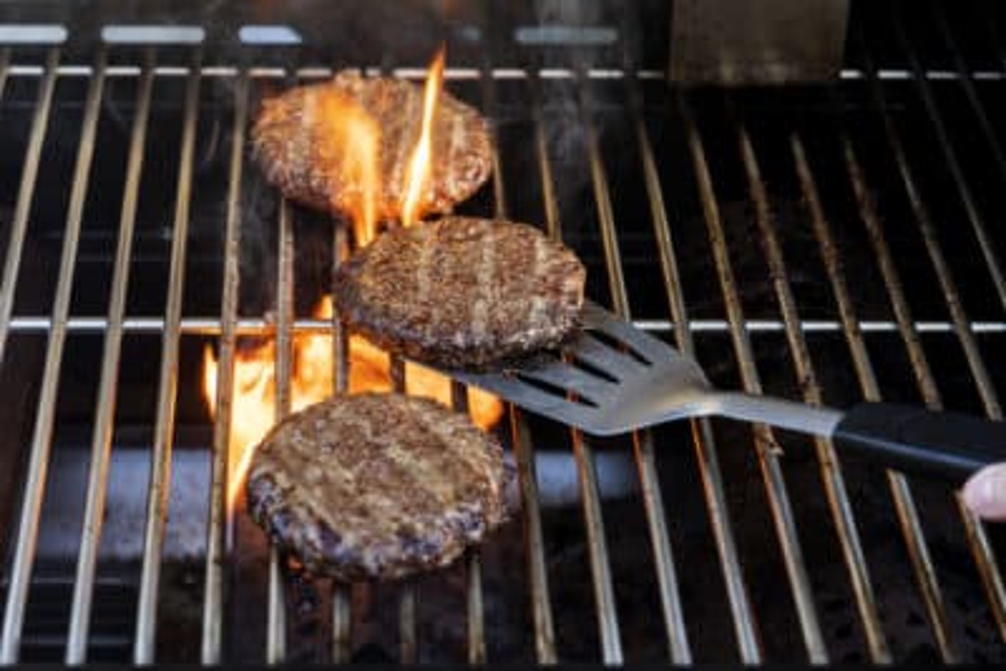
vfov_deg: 22.6
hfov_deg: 33.4
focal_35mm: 60
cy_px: 336
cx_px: 503
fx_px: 1677
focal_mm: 60
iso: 320
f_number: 4
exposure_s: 1/125
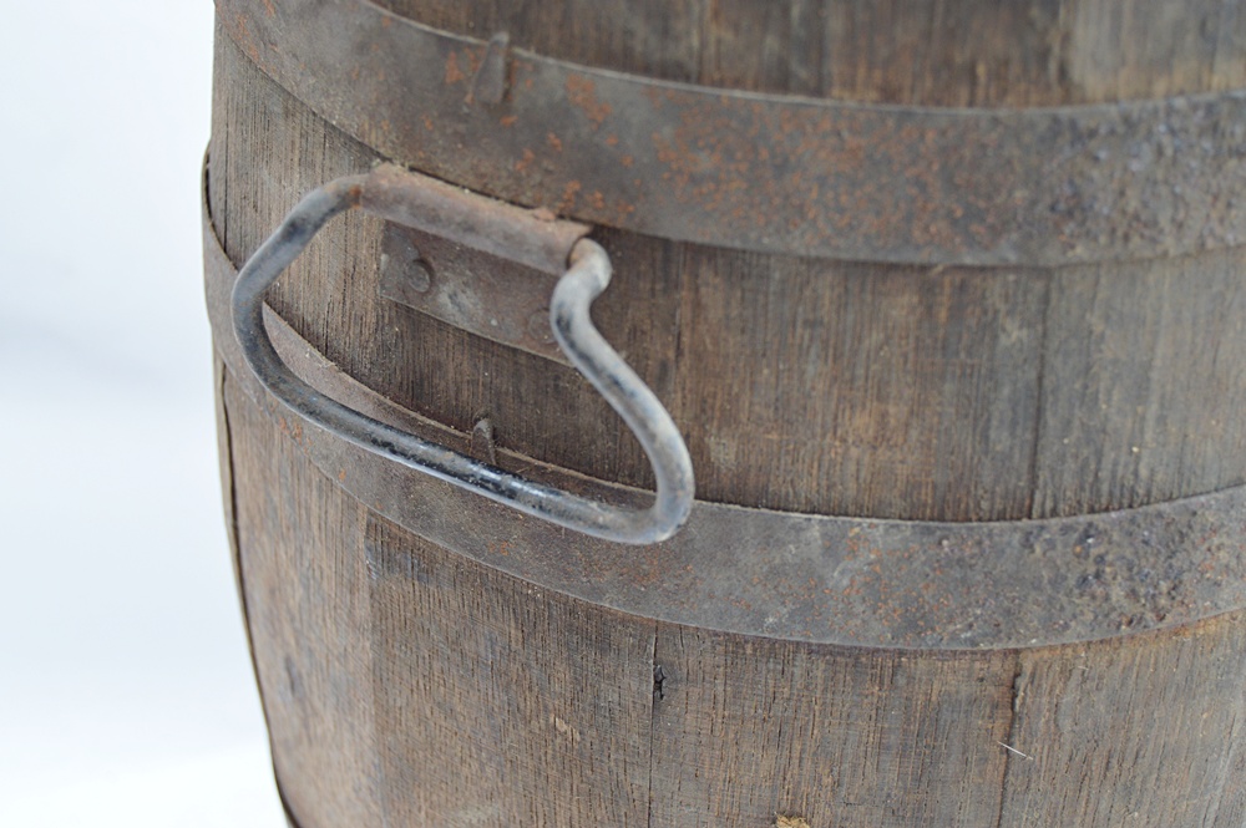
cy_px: 414
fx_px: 1816
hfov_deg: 37.9
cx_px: 623
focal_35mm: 52
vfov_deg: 25.7
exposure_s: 1/100
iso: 400
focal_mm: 35
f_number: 5
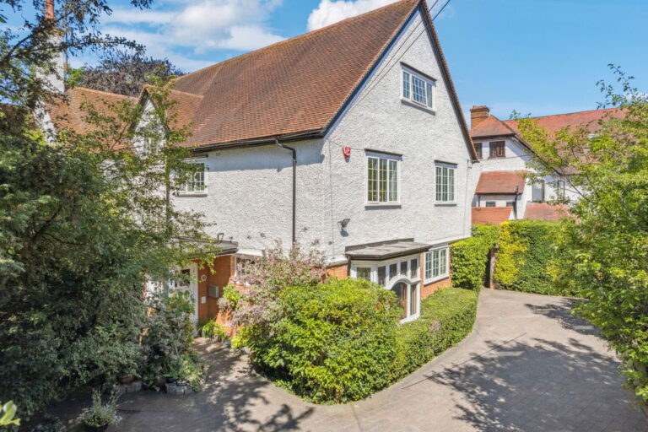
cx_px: 324
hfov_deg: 78.6
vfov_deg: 57.2
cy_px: 216
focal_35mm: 22
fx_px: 396
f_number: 2.8
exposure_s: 1/2000
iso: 100
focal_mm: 8.38
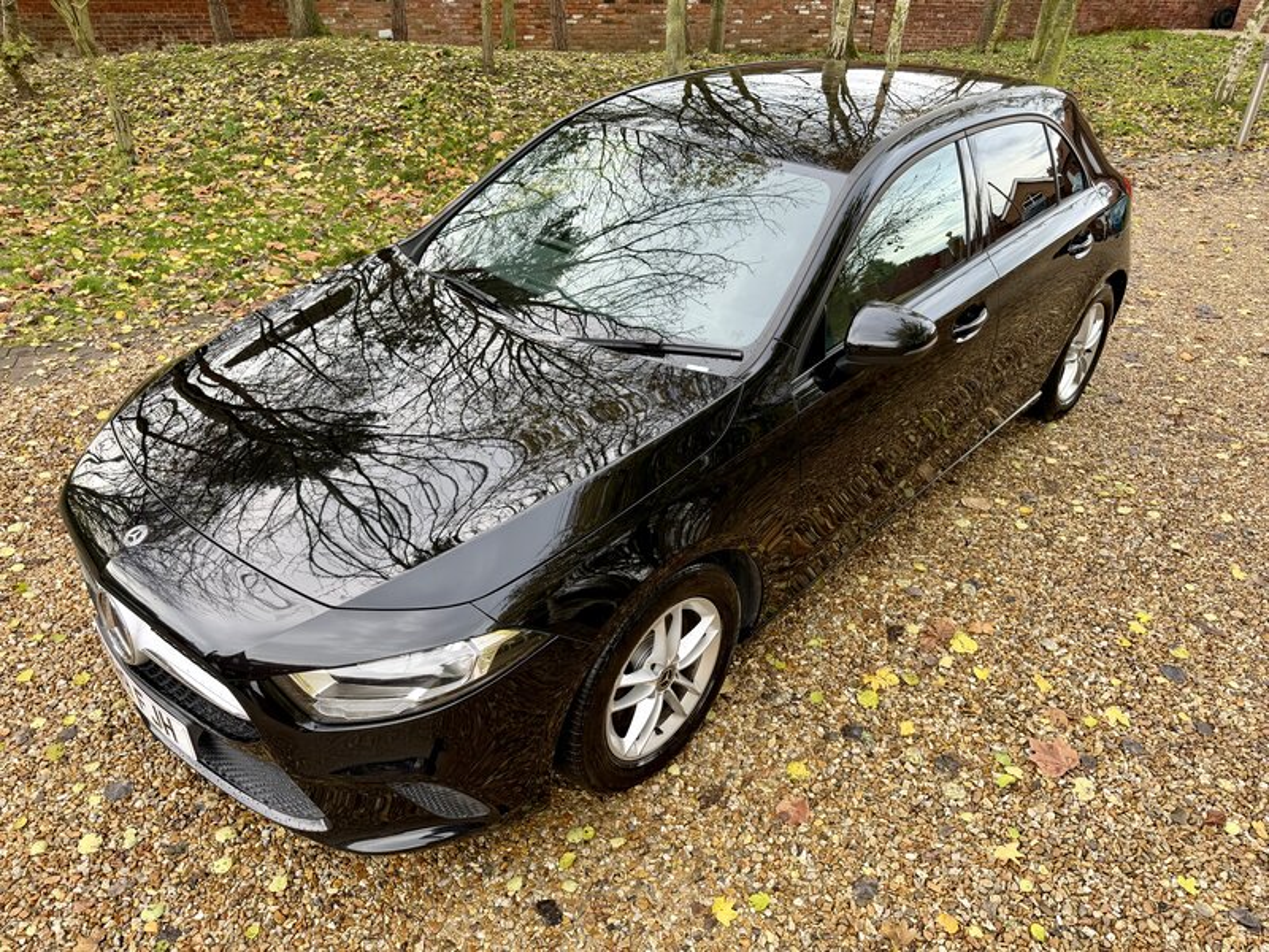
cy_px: 476
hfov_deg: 71.6
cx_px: 634
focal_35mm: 24
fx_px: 880
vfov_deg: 56.8
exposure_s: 1/193
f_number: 1.78
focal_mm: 6.76
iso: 64
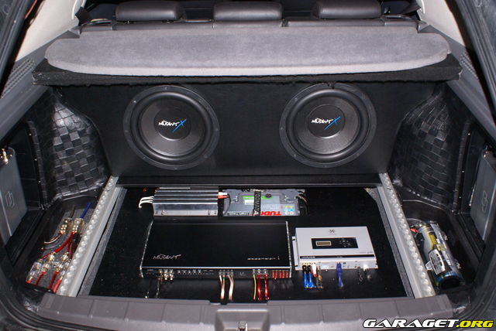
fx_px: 414
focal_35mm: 30
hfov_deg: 61.9
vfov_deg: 43.7
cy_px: 166
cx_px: 248
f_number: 5.6
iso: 800
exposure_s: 1/60
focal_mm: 20
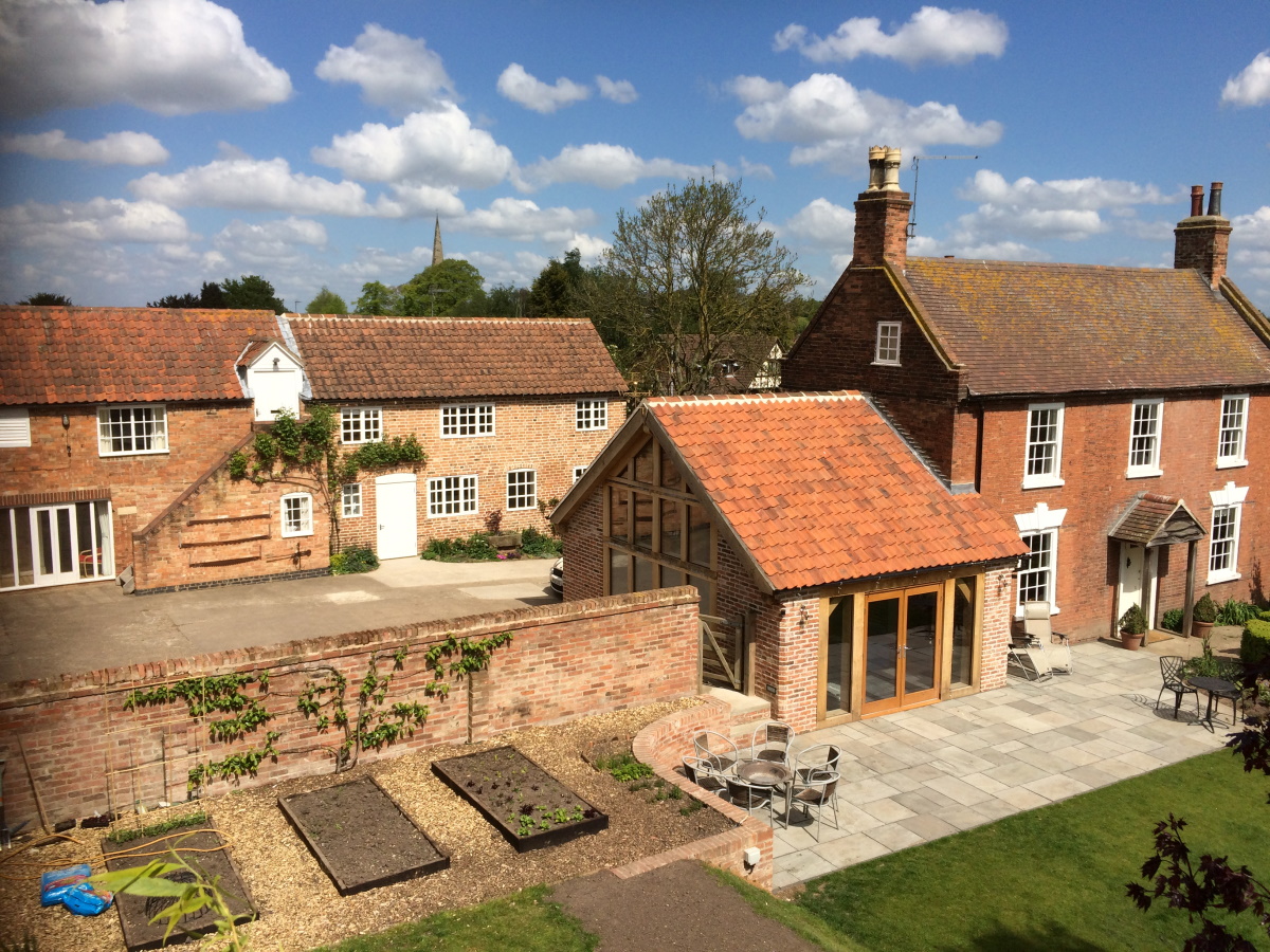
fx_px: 1064
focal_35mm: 29
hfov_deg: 61.7
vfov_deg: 48.2
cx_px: 635
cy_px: 476
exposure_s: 1/3165
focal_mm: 4.15
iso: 32
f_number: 2.2
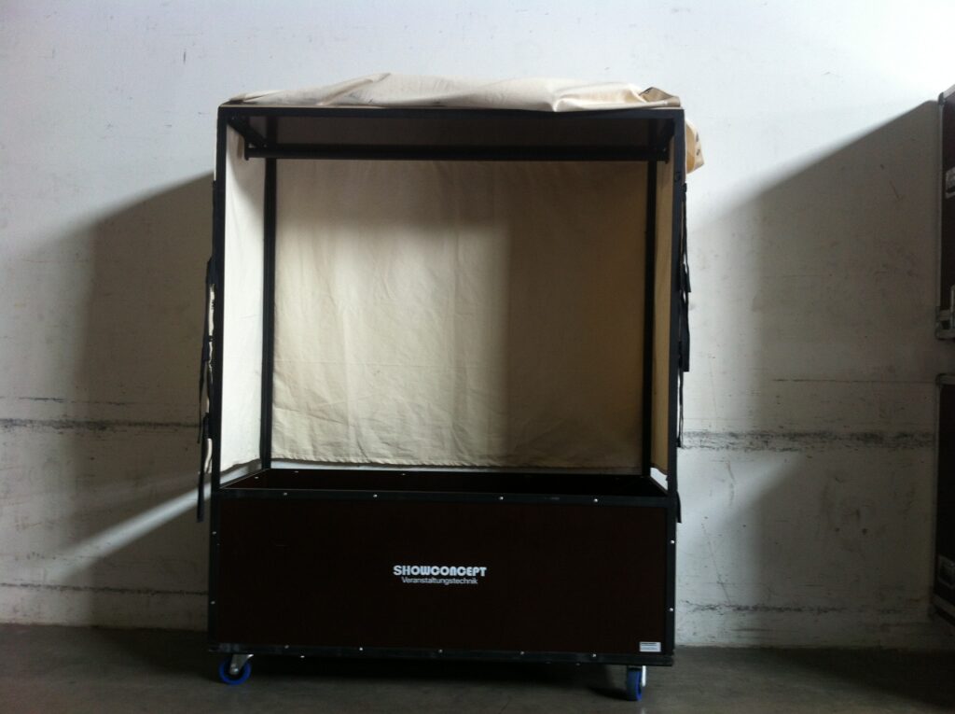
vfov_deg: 40.6
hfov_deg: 52.7
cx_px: 478
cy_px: 357
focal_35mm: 35
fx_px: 964
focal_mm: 3.85
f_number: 2.8
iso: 80
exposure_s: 1/15
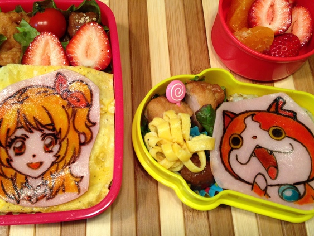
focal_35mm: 41
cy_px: 97
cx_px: 141
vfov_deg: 35.1
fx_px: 372
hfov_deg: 45.7
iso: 100
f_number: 2.4
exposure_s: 1/20
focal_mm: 4.12
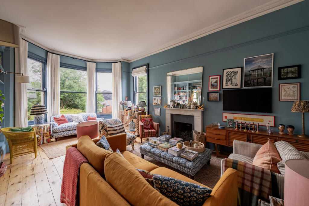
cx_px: 154
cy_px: 103
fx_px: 120
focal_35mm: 14
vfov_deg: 81.2
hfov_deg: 104.2
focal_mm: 14
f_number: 8
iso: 500
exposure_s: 1/40
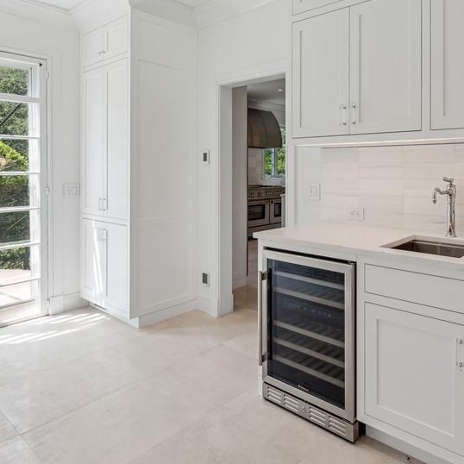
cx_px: 325
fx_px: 364
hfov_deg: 62.7
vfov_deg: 64.3
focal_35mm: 24
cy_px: 182
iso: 200
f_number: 11
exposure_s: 1/25
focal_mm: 14
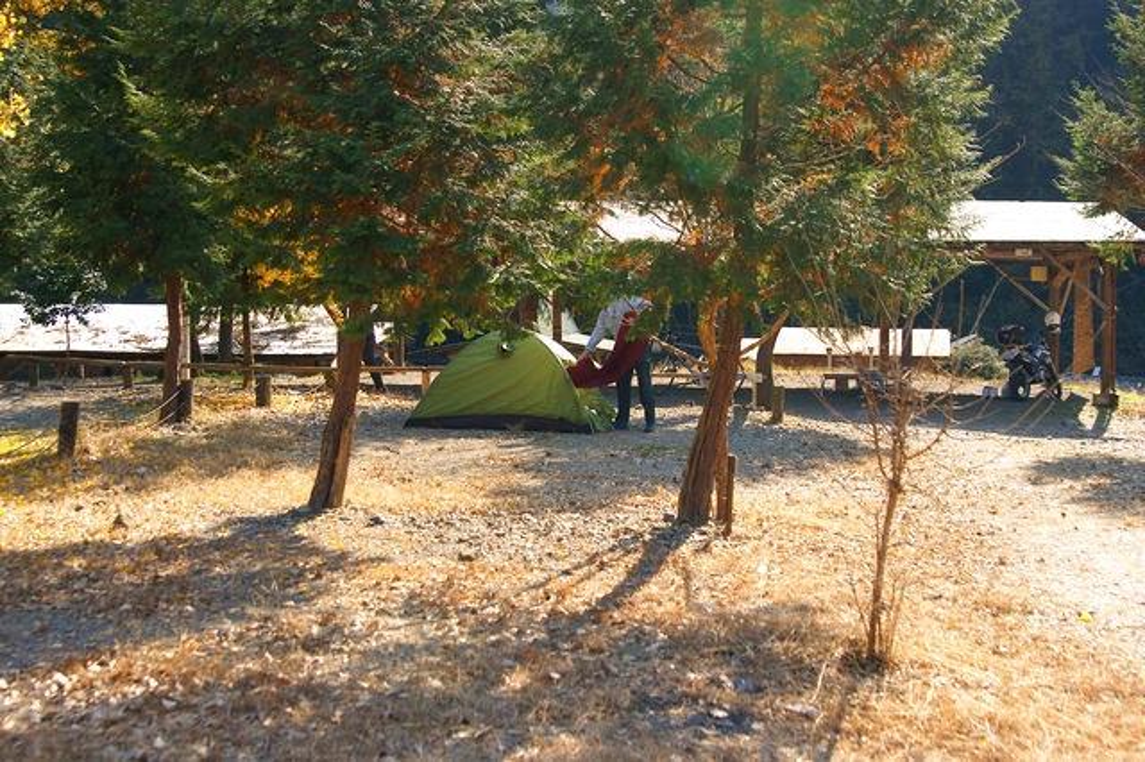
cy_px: 381
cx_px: 572
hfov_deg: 46.4
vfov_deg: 31.9
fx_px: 1335
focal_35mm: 42
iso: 100
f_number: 4
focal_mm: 28
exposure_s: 1/320
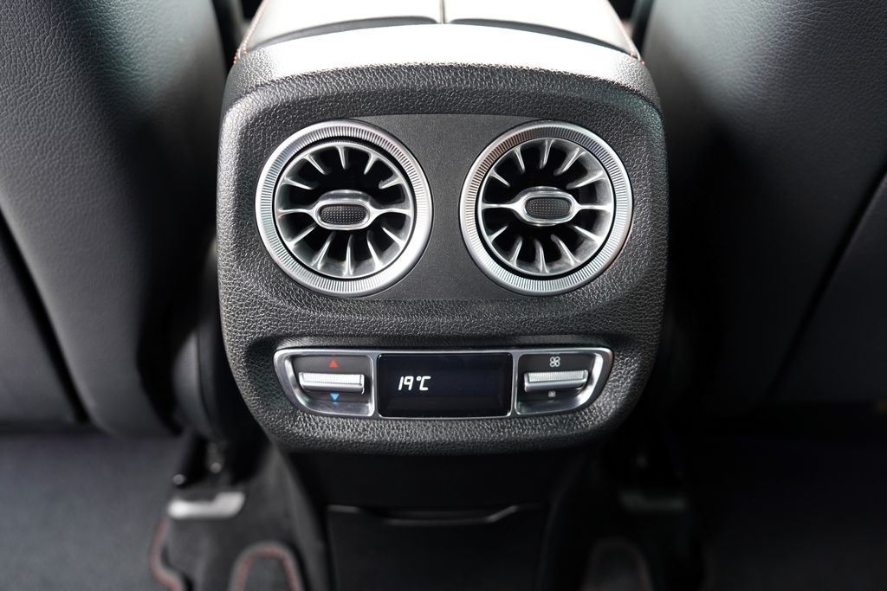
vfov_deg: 45.0
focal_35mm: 29
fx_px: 715
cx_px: 444
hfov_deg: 63.7
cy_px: 296
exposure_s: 1/60
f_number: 4
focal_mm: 29
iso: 640
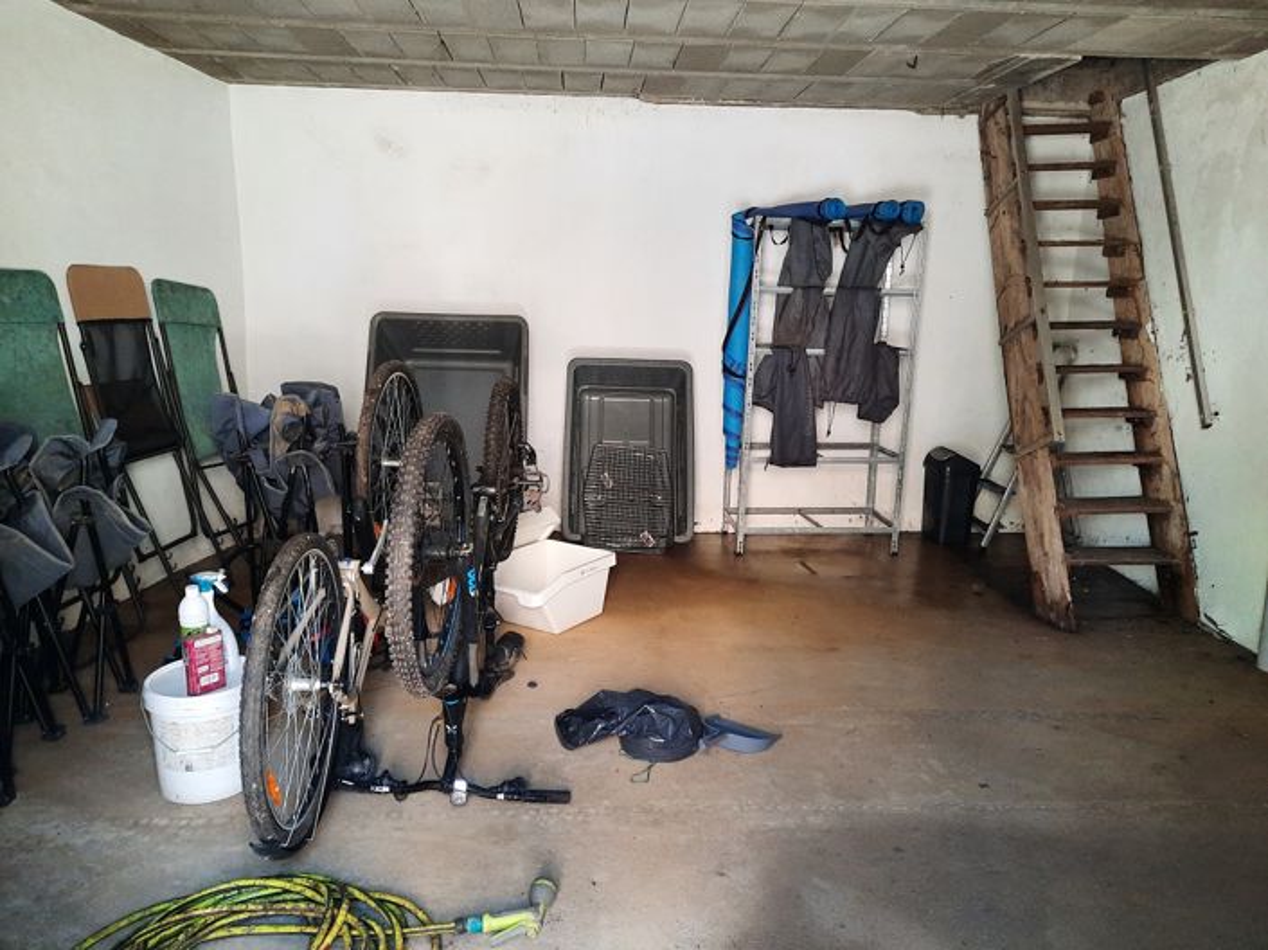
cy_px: 475
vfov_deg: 54.8
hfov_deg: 69.4
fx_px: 915
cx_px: 634
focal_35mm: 25
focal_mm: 4.6
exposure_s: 1/50
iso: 320
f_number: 2
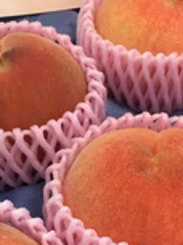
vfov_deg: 24.4
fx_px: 538
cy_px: 250
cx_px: 140
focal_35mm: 76
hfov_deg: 19.2
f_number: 2.2
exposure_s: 1/30
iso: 64
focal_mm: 4.15
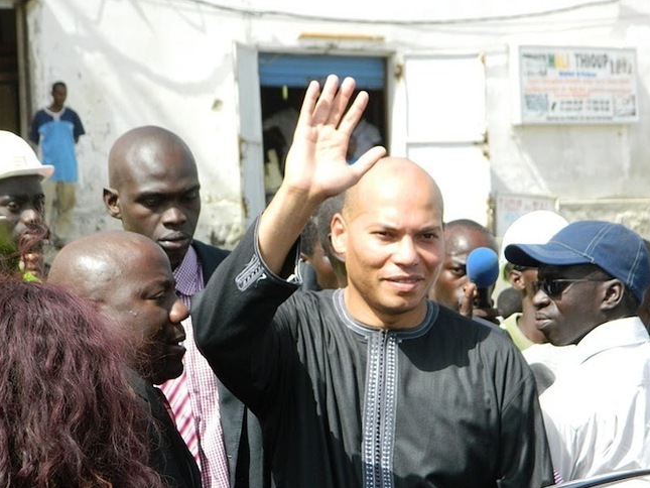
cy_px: 245
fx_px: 2442
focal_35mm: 130
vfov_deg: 11.4
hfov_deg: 15.2
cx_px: 326
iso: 200
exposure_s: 1/500
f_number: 4.7
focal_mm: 23.2
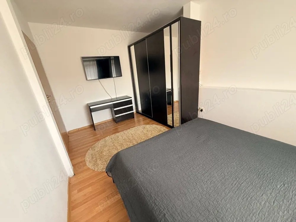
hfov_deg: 102.1
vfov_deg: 85.7
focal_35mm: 14
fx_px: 120
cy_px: 111
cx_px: 148
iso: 200
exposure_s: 1/99
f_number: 2.2
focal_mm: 2.22
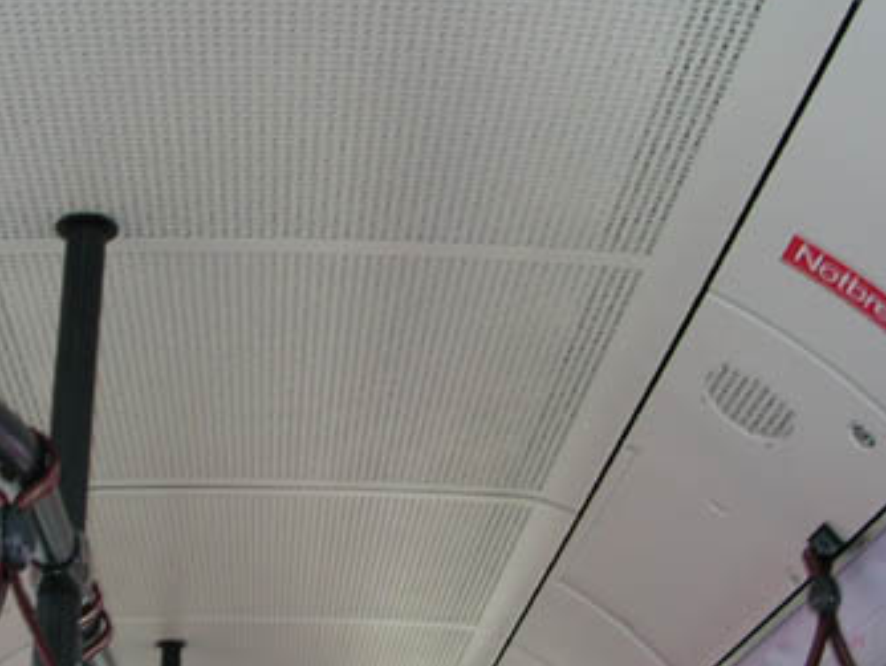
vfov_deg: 24.1
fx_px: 1562
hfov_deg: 31.4
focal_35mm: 61
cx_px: 302
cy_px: 346
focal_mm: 5.6
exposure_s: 1/30
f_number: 2.7
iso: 100
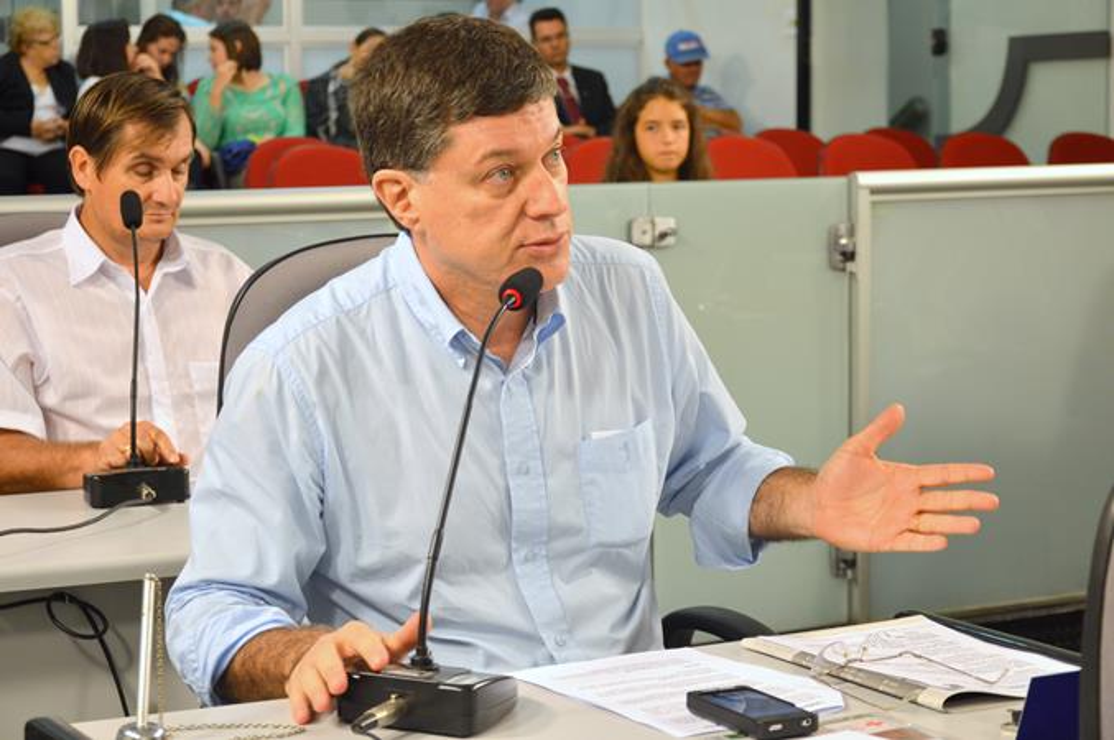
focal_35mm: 60
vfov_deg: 22.6
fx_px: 1855
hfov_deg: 33.4
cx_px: 557
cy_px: 370
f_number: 4.5
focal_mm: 40
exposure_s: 1/60
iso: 450
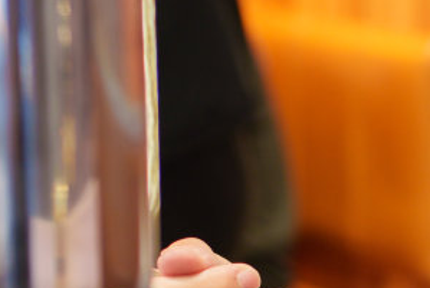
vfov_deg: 7.3
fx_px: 2236
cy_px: 351
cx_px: 741
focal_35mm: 187
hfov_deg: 10.4
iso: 125
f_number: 2
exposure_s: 1/60
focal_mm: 35
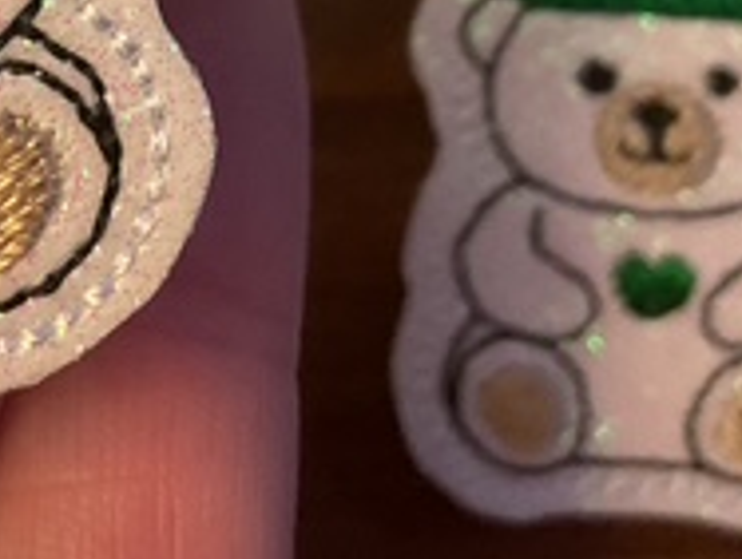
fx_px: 2126
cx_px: 163
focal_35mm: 99
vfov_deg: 14.0
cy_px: -297
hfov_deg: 19.6
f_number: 1.8
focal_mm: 3
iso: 250
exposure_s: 1/60
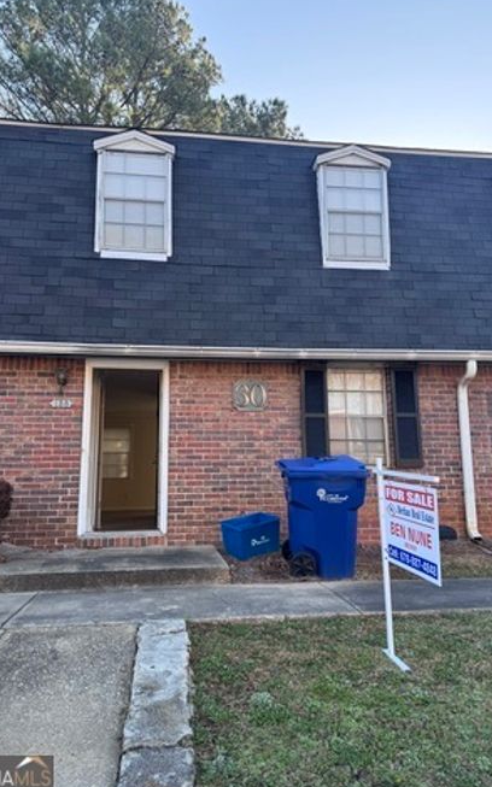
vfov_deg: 70.4
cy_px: 394
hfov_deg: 47.6
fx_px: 558
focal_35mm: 26
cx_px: 234
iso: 80
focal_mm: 6.76
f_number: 1.78
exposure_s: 1/349
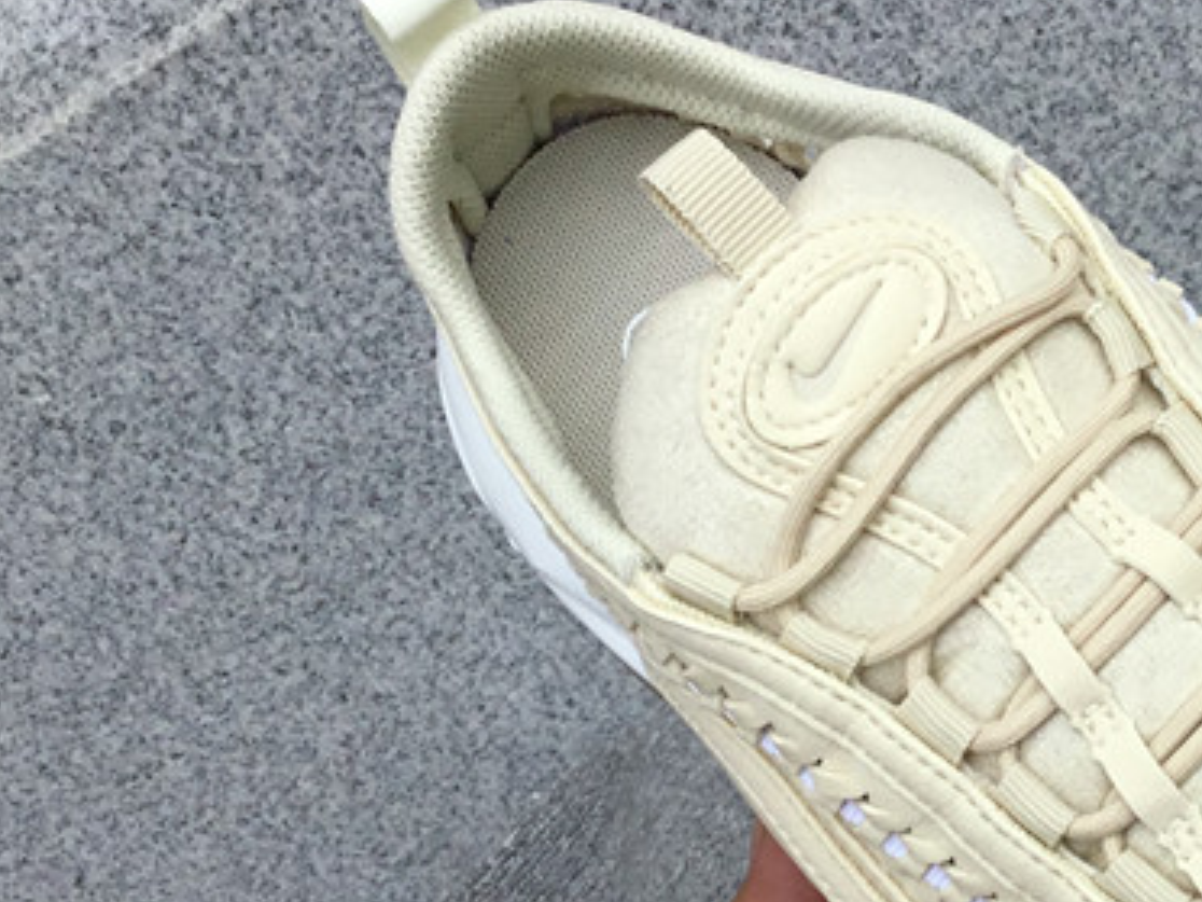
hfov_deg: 25.0
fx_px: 2604
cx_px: 1131
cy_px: 655
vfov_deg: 19.5
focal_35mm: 75
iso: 25
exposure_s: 1/734
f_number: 2.4
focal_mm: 3.3
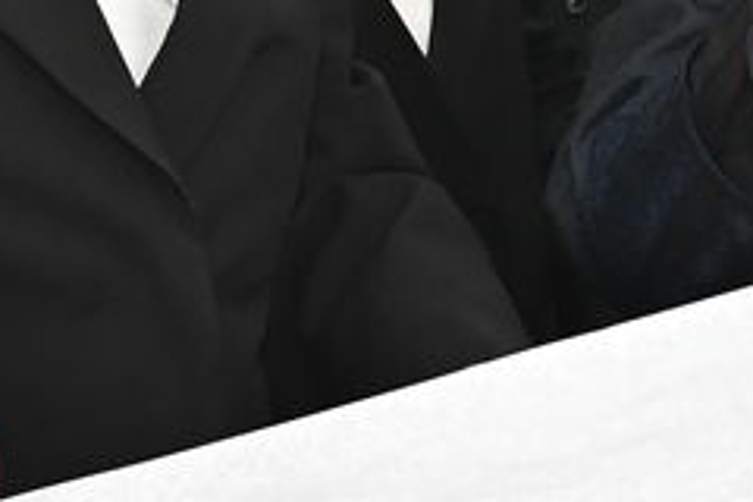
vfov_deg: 9.6
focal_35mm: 140
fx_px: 2928
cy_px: -144
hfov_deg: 14.5
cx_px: 709
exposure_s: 1/160
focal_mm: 24
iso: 1600
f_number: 9
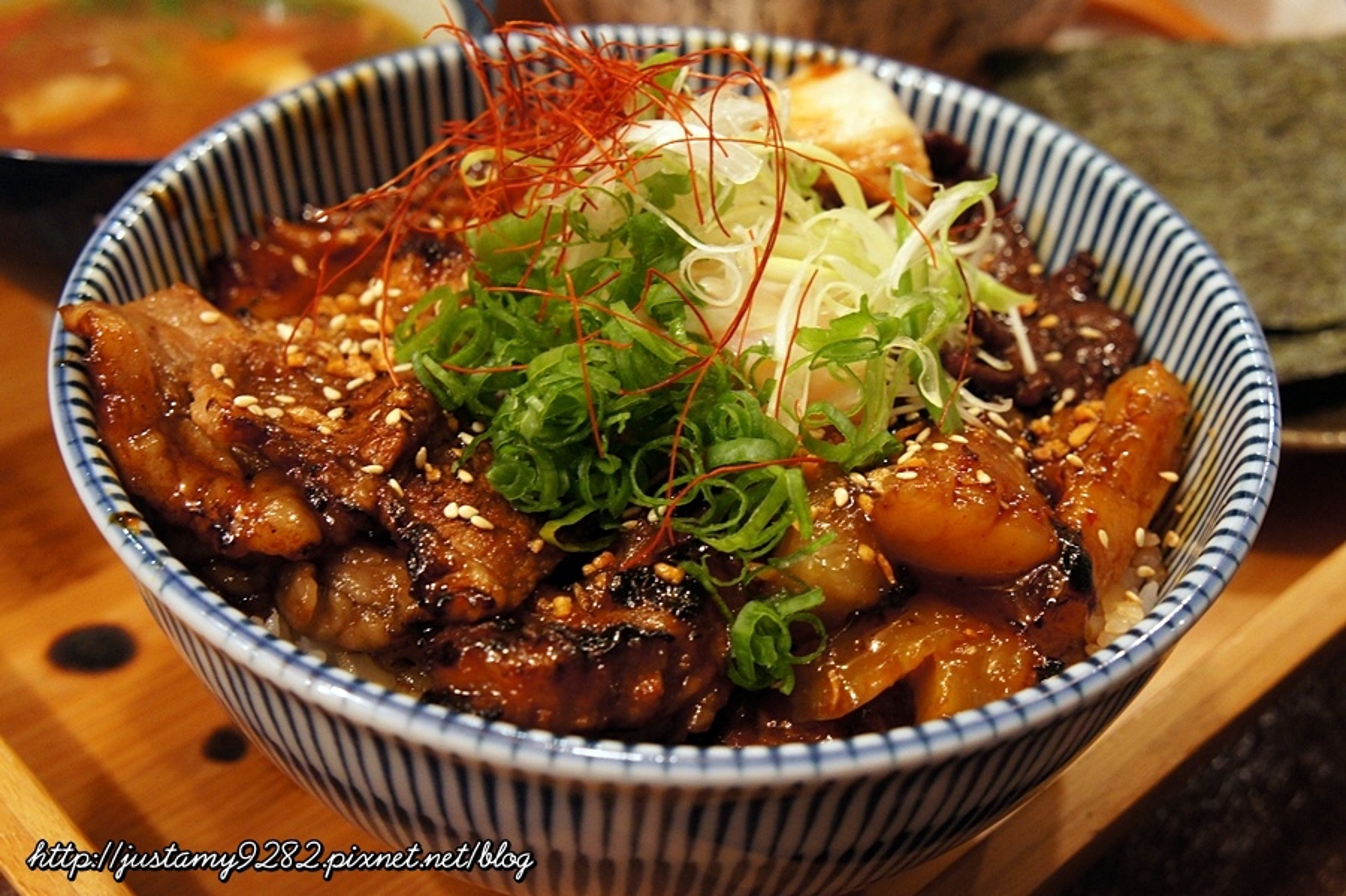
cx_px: 673
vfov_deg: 29.8
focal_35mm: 45
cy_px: 448
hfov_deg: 43.6
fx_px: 1682
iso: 1600
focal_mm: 30
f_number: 6.3
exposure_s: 1/15
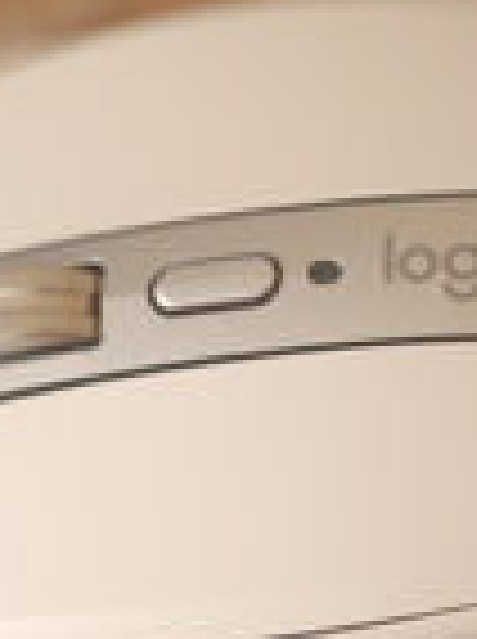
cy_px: 580
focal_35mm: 339
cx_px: 342
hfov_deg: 4.4
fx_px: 6247
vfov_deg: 5.8
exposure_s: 1/125
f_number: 2.8
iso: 800
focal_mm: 60
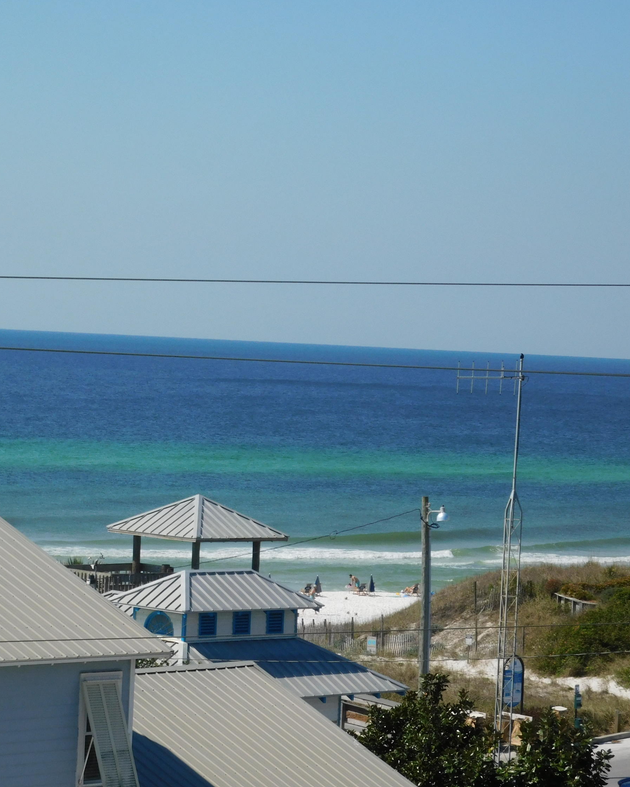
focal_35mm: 129
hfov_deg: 11.9
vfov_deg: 14.9
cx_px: 167
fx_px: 3006
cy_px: 393
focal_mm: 17.6
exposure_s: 1/1250
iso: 125
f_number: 4.6
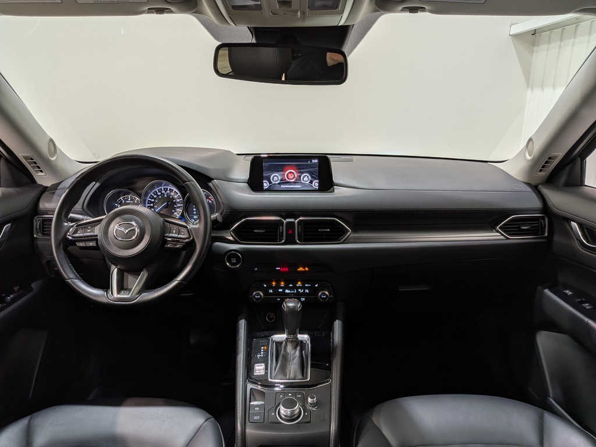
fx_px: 413
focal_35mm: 24
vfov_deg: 56.8
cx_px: 298
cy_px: 224
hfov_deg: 71.6
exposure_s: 1/120
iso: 29
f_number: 1.7
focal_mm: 4.53
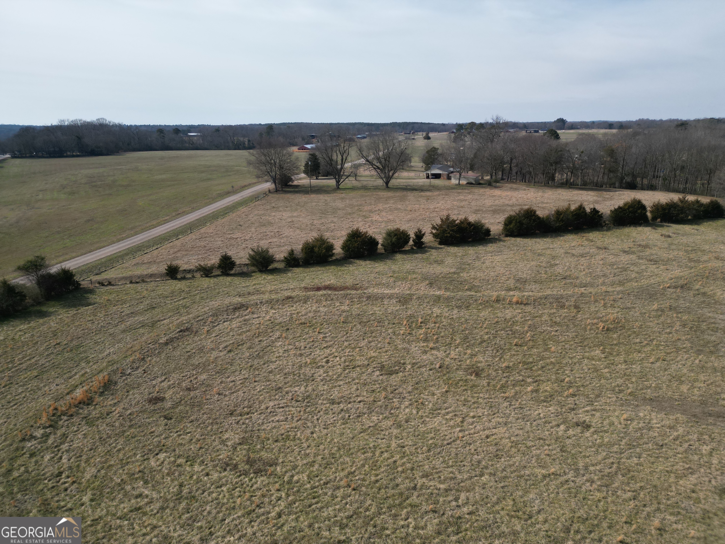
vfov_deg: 56.8
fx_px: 503
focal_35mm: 24
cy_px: 272
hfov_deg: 71.6
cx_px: 362
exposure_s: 1/4000
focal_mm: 6.72
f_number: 1.7
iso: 200
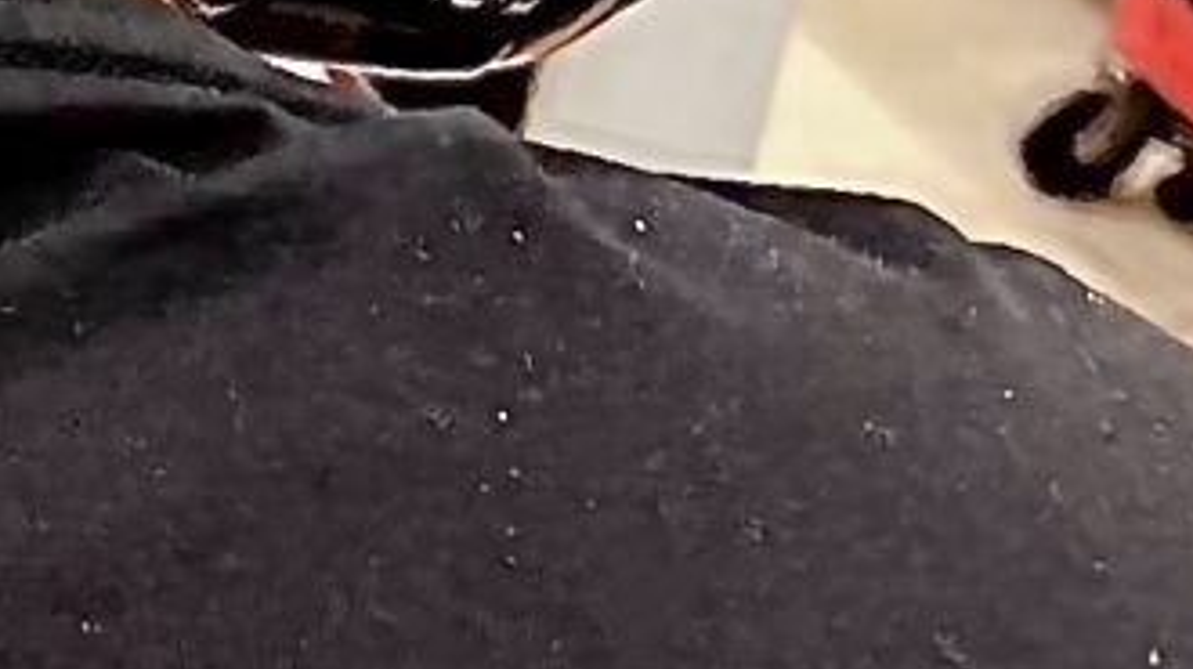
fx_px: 6954
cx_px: -3189
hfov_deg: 7.6
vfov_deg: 5.5
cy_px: 611
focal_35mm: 220
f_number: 1.6
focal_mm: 5.1
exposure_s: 1/50
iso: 320
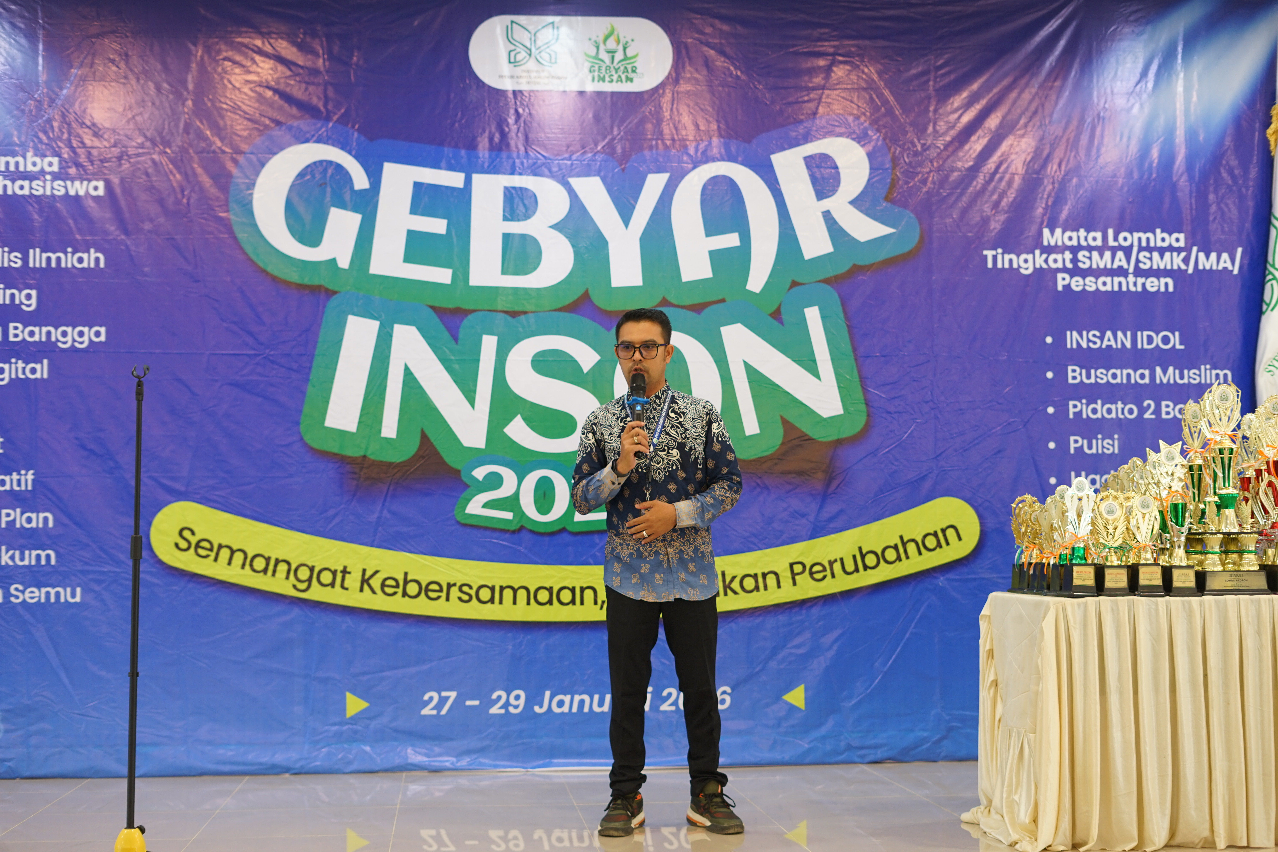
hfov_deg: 39.6
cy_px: 426
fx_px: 1775
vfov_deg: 27.0
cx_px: 639
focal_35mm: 50
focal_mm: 50
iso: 400
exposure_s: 1/40
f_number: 2.8
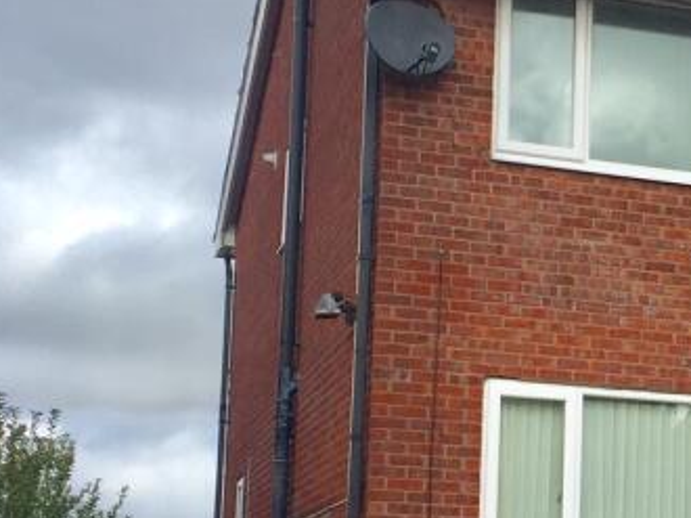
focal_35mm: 90
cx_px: 722
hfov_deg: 20.9
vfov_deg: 16.2
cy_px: 461
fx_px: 1795
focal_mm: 4.15
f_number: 2.2
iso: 32
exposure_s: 1/1041
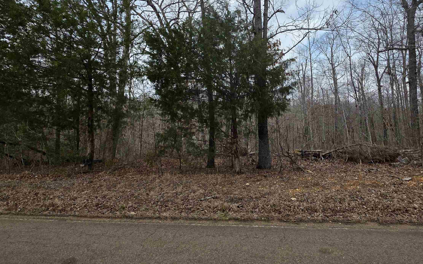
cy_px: 92
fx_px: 219
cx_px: 234
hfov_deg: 87.7
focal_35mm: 19
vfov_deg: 61.0
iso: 40
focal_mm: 2.2
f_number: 1.9
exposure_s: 1/1036
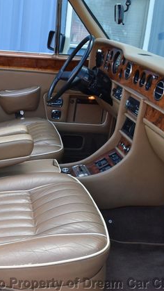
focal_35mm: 48
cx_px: 26
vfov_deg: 42.9
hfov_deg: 24.4
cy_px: 148
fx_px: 371
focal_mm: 20
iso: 800
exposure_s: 1/320
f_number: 8
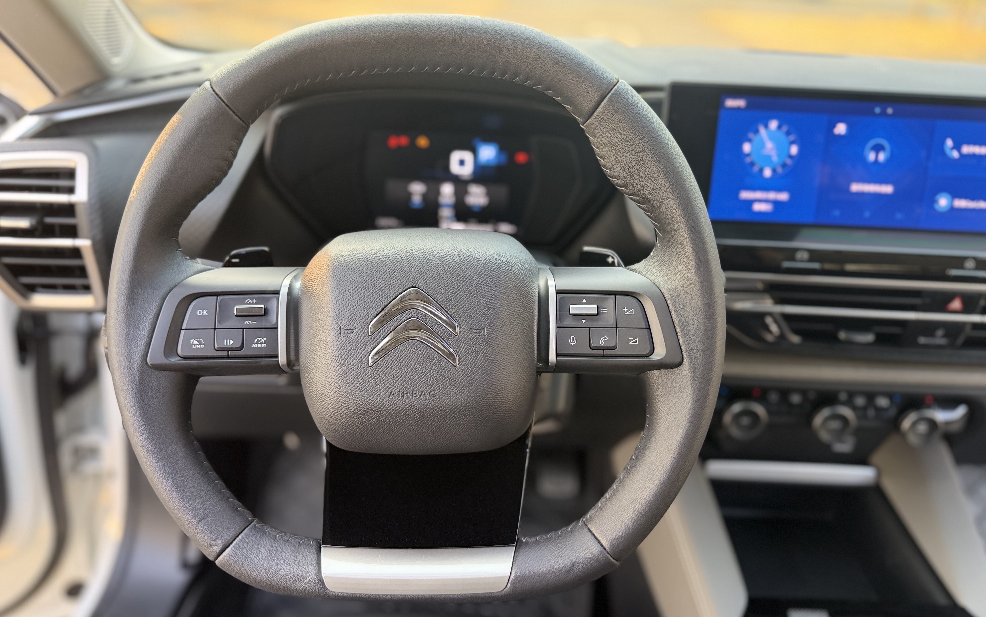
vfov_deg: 47.6
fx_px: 699
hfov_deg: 70.4
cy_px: 297
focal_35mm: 26
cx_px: 489
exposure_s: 1/77
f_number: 1.78
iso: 200
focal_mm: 6.76
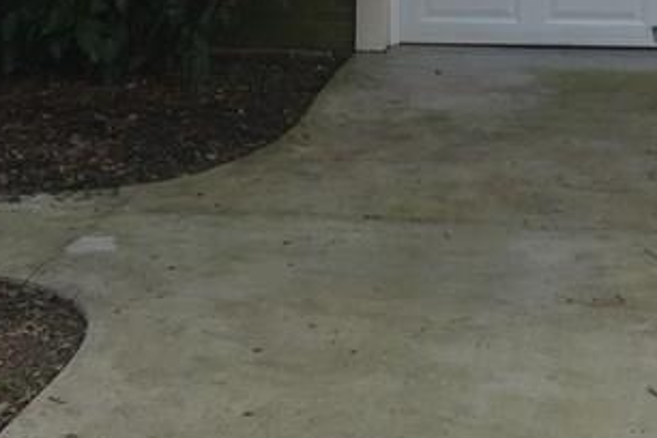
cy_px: -354
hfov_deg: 19.9
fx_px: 1843
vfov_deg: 12.4
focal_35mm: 101
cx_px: 558
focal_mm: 4.15
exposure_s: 1/120
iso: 25
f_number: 2.2
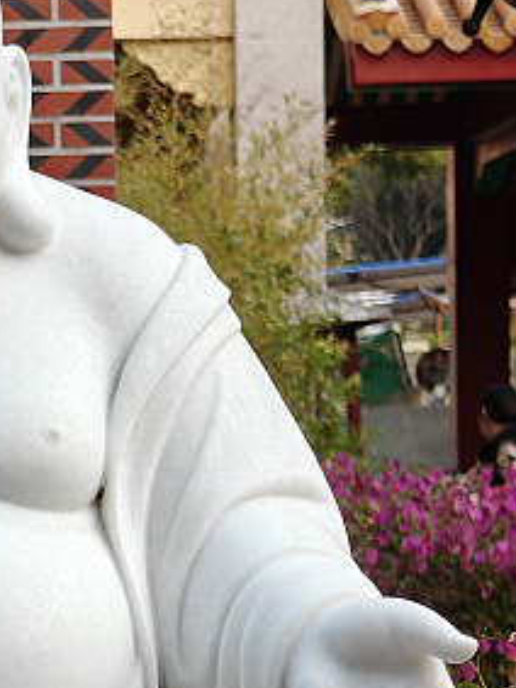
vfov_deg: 9.9
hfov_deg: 7.4
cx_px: -116
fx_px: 3938
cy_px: 822
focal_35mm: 198
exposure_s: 1/110
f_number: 2.6
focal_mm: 13.3
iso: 125
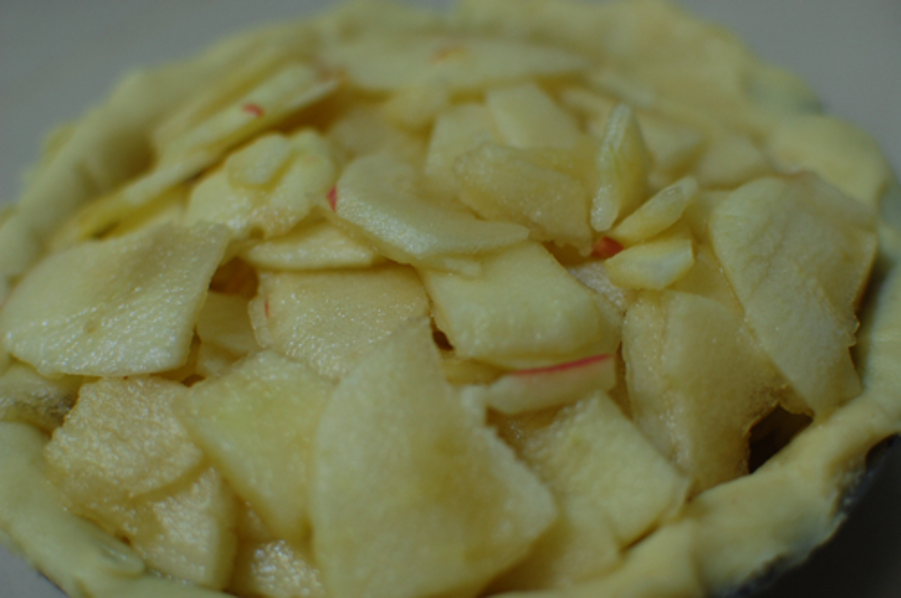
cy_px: 299
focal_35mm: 52
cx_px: 450
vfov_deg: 25.7
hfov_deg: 37.9
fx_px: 1312
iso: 400
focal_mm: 35
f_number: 2.8
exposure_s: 1/30
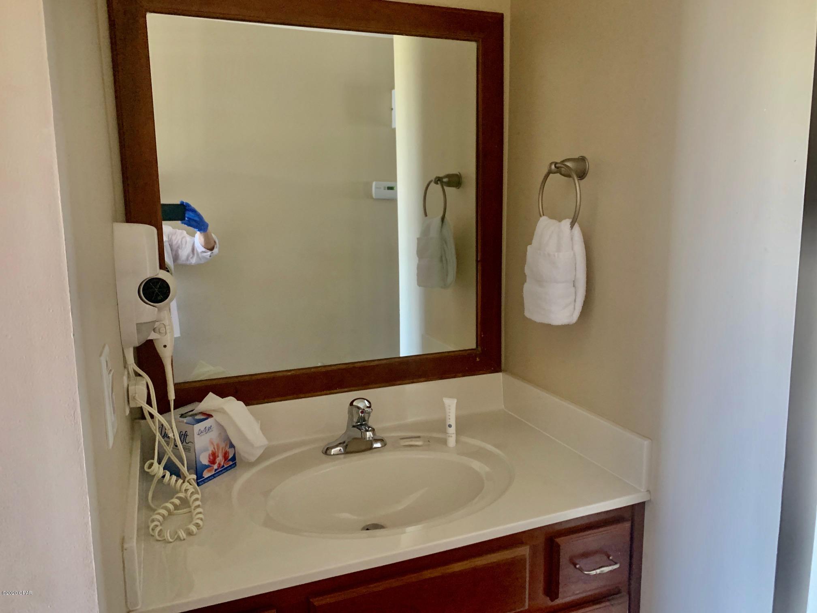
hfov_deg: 67.3
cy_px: 306
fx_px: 614
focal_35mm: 26
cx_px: 408
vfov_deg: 53.1
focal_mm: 4.25
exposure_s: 1/60
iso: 320
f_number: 1.8
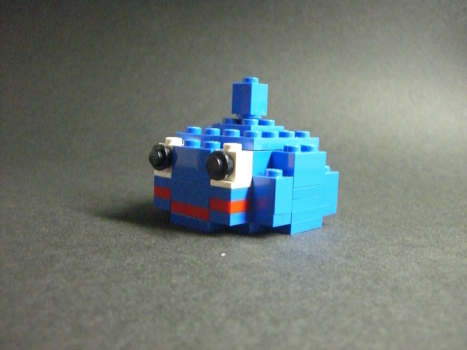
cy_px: 175
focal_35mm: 38
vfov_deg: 37.7
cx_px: 234
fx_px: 513
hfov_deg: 49.0
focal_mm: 6.2
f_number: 2.7
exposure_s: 1/80
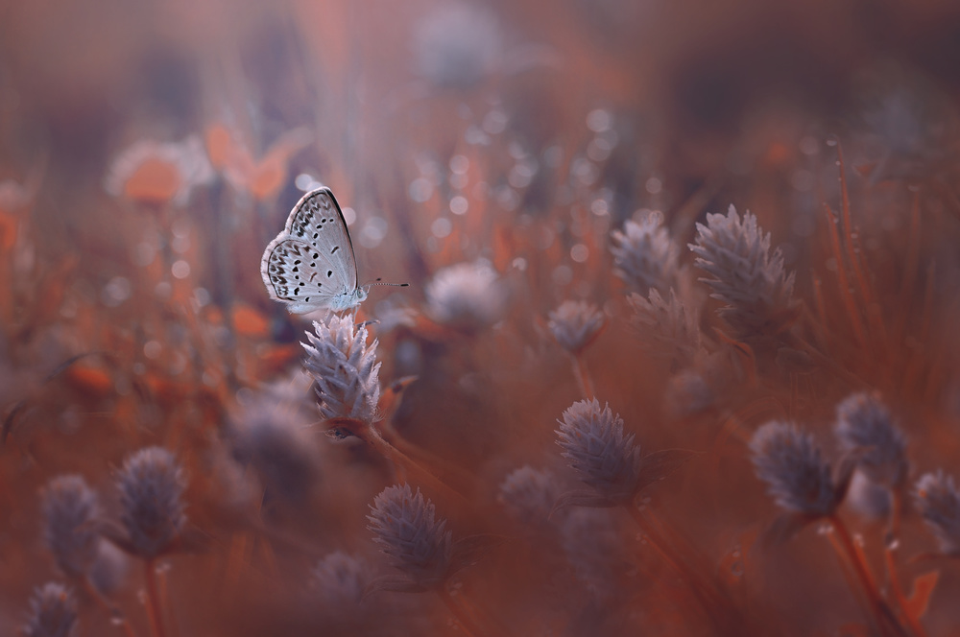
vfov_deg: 8.7
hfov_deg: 13.1
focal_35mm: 158
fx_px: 4195
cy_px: 318
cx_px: 480
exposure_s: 1/125
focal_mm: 105
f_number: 7.1
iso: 200
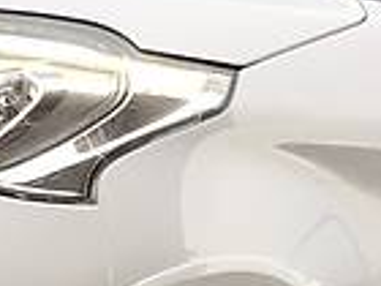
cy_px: -5
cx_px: -33
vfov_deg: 5.0
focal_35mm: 297
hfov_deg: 6.6
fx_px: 3269
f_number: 2.4
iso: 16
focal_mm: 6
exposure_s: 1/152
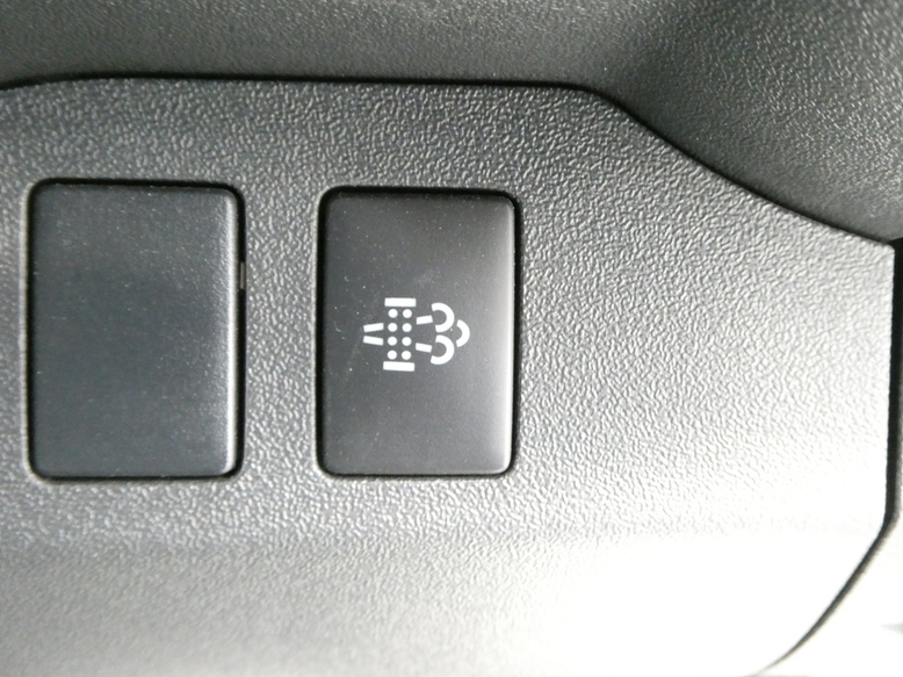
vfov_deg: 39.6
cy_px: 330
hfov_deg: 51.4
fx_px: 939
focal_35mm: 36
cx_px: 457
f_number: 3.7
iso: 1600
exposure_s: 1/15
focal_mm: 6.3
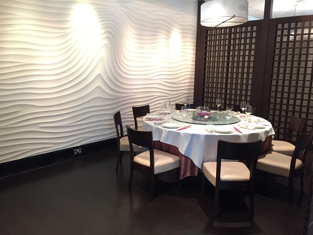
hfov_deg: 61.7
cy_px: 118
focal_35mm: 29
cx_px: 156
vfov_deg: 48.2
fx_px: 262
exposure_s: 1/17
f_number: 2.2
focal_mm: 4.15
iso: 250
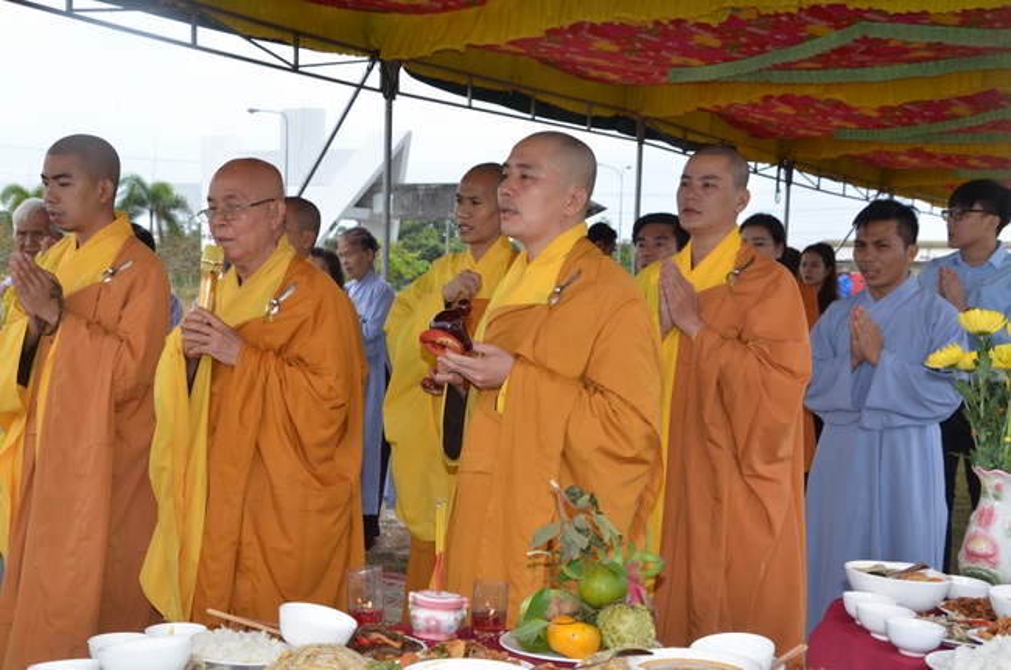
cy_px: 335
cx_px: 506
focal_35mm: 52
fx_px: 1472
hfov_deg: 37.9
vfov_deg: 25.7
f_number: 10
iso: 640
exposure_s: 1/250
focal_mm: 35
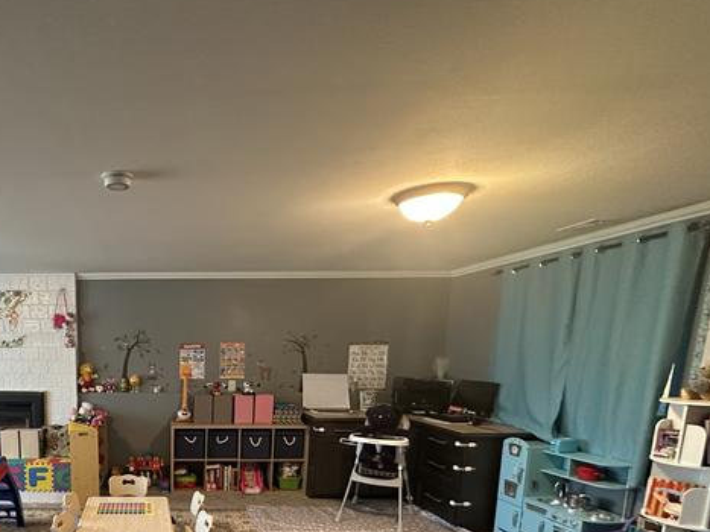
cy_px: 433
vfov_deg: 52.7
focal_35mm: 24
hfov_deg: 65.5
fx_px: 492
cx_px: 147
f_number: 2.2
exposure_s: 1/60
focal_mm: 2.22
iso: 640
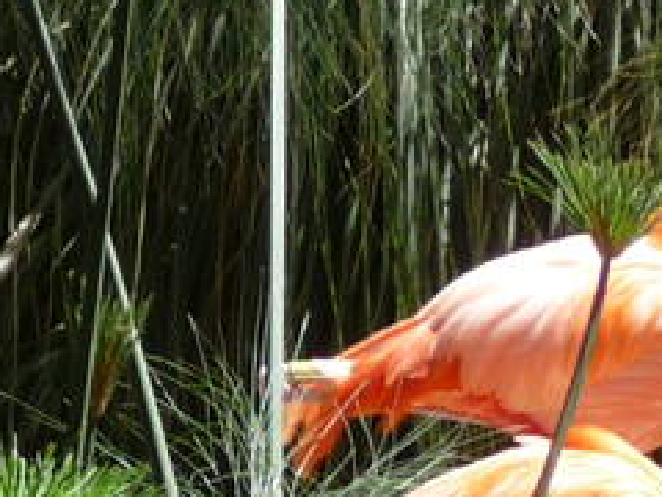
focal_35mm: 414
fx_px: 7917
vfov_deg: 3.6
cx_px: 1892
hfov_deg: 4.6
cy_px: 870
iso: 100
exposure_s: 1/320
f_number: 4.5
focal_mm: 10.5
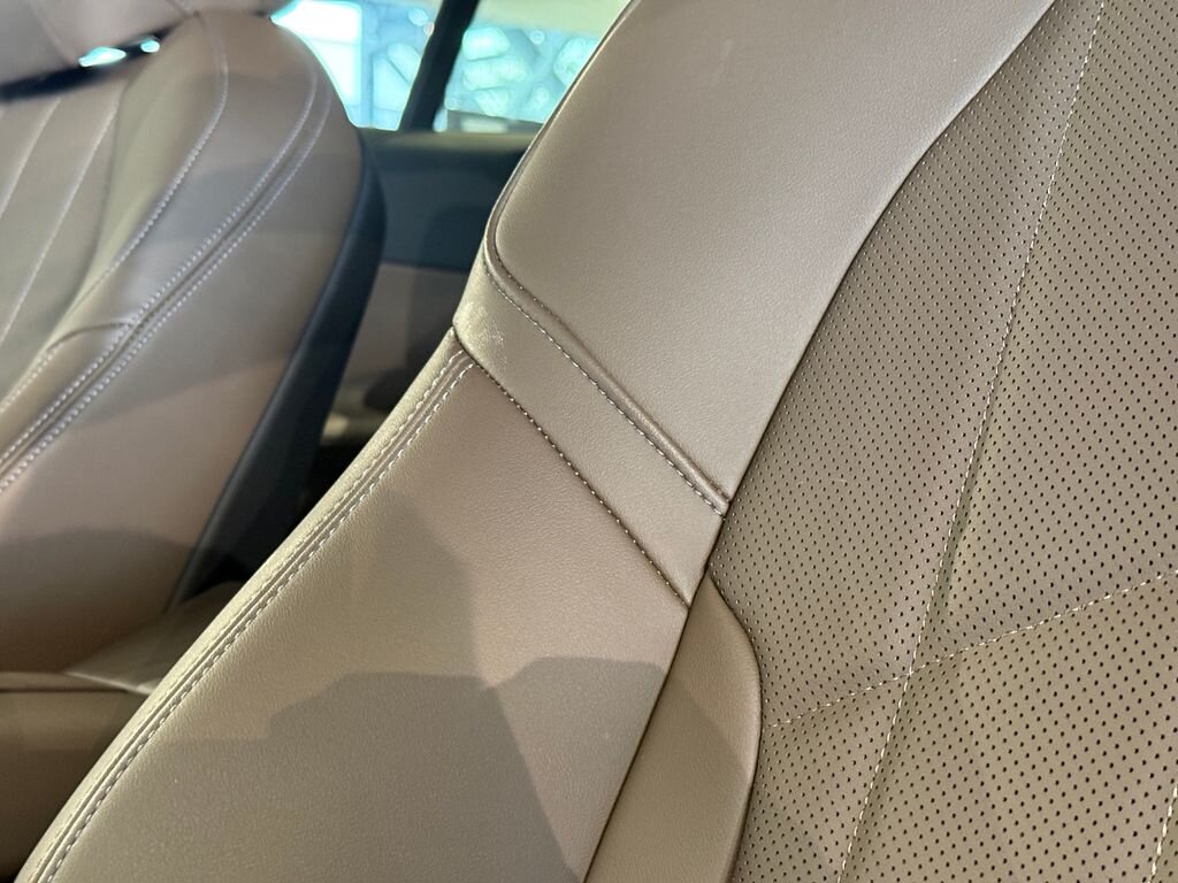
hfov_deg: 39.7
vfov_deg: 30.3
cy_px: 442
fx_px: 1633
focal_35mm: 48
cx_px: 589
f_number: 1.78
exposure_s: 1/25
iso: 500
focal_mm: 6.76
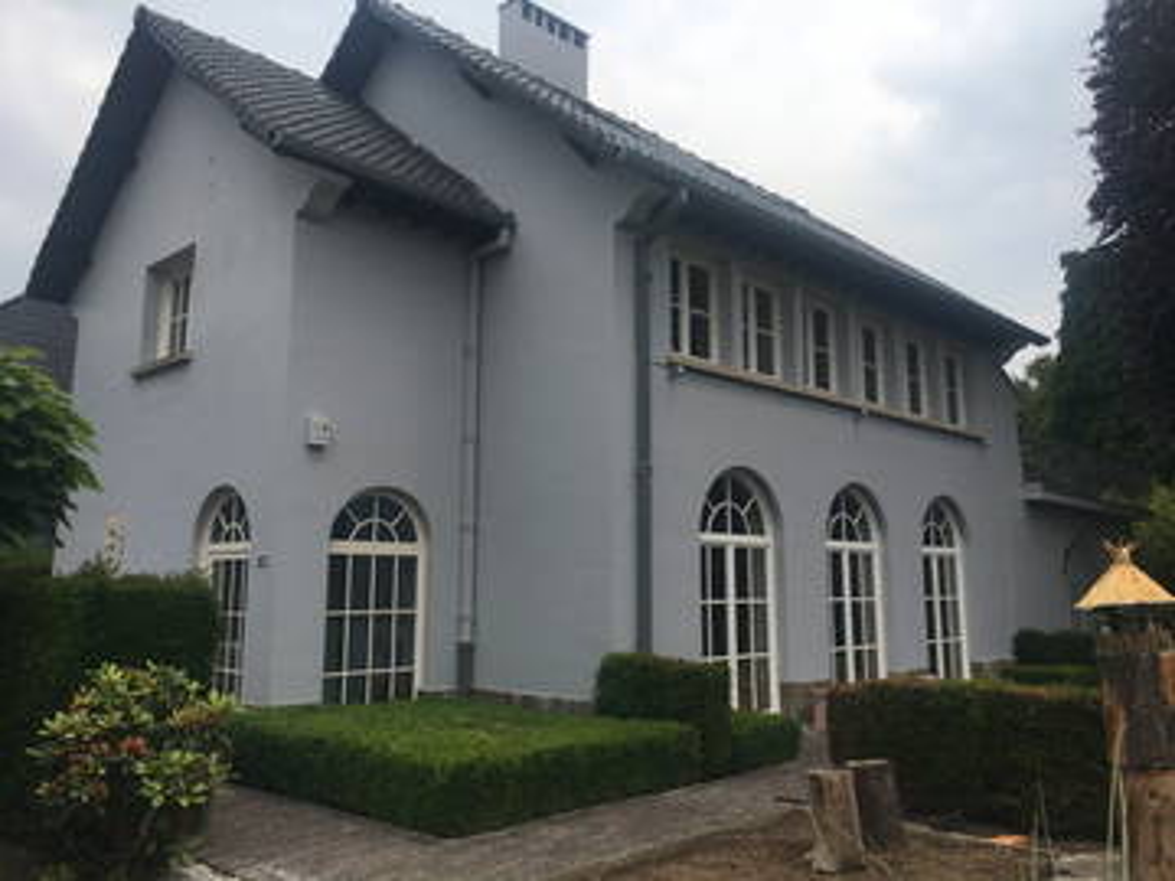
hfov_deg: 61.7
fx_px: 984
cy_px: 440
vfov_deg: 48.2
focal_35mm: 29
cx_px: 588
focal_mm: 4.15
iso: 25
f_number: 2.2
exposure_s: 1/1832
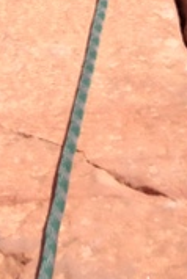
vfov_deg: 12.2
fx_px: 1197
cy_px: -234
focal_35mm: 154
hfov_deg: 8.9
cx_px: 52
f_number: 2.4
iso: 50
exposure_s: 1/1261
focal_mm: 4.13
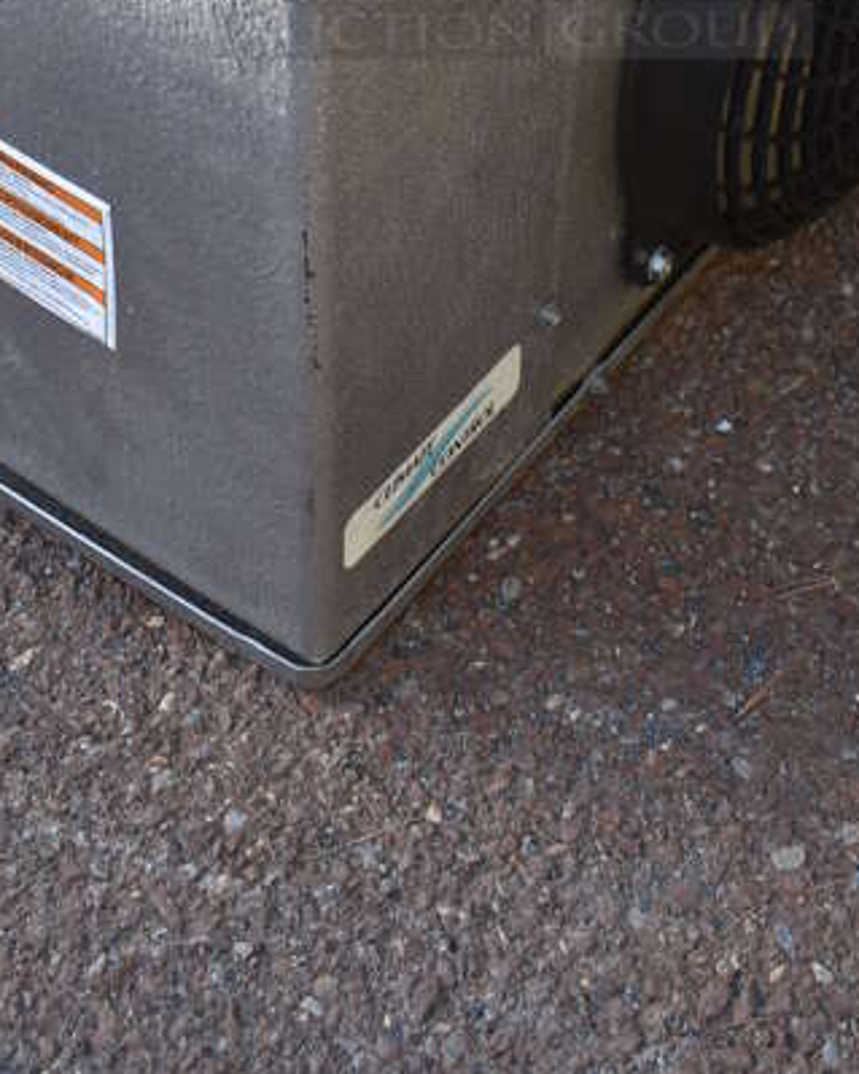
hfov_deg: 26.2
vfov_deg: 29.5
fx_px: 1844
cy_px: -82
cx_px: 514
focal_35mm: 58
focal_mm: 18
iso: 220
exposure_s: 1/125
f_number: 5.6
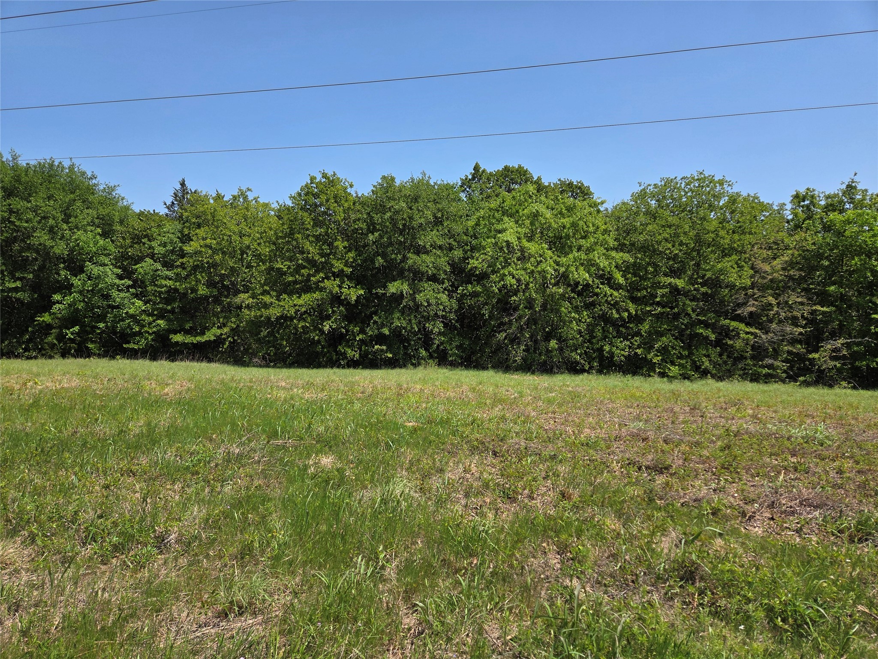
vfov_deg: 58.9
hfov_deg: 73.9
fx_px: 583
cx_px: 439
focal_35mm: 23
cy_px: 330
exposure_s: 1/5129
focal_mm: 5.4
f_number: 1.8
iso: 80
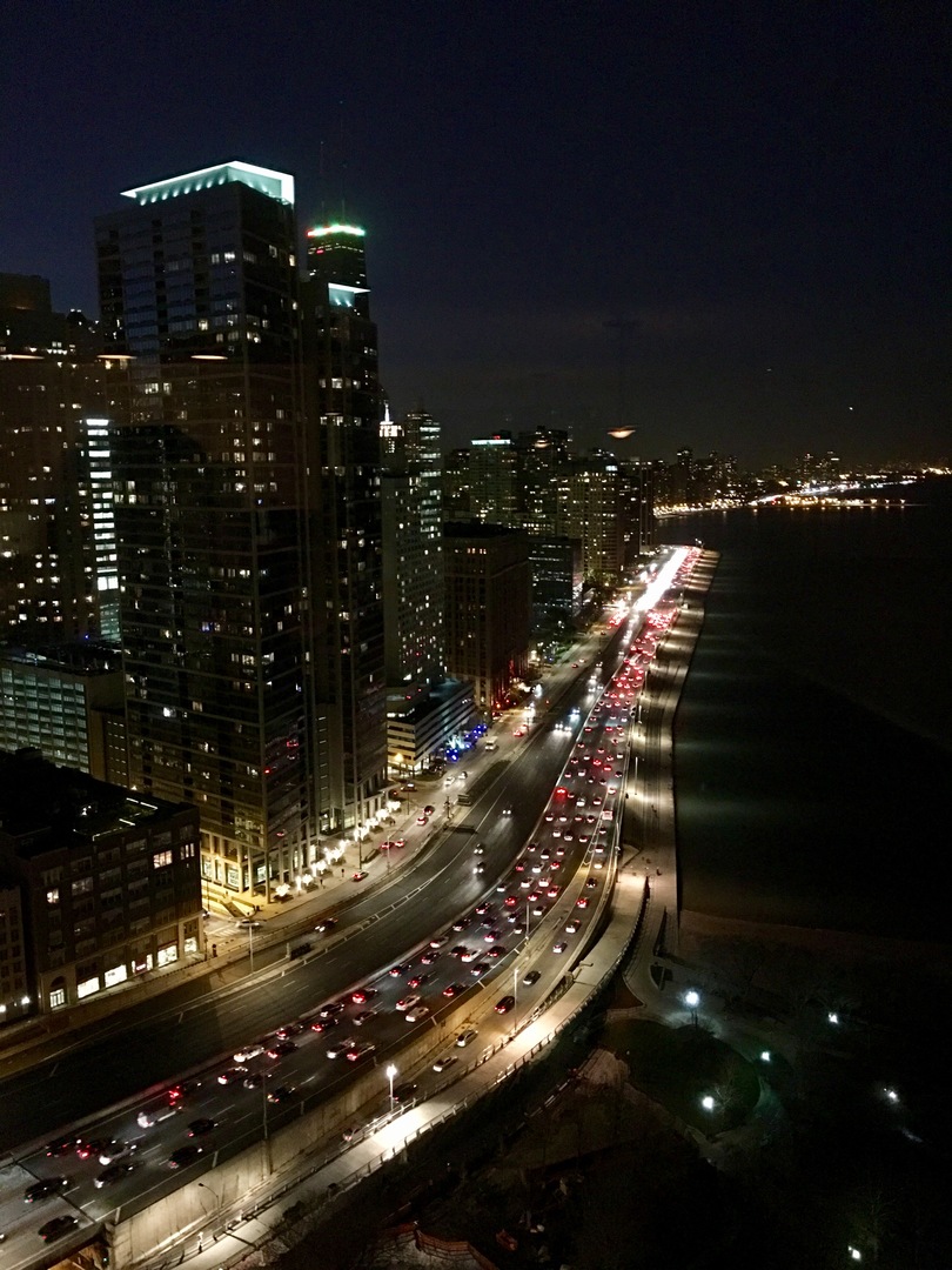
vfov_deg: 61.7
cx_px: 476
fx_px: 1063
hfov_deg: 48.2
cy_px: 635
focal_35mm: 29
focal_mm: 4.15
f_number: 2.2
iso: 320
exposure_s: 1/4
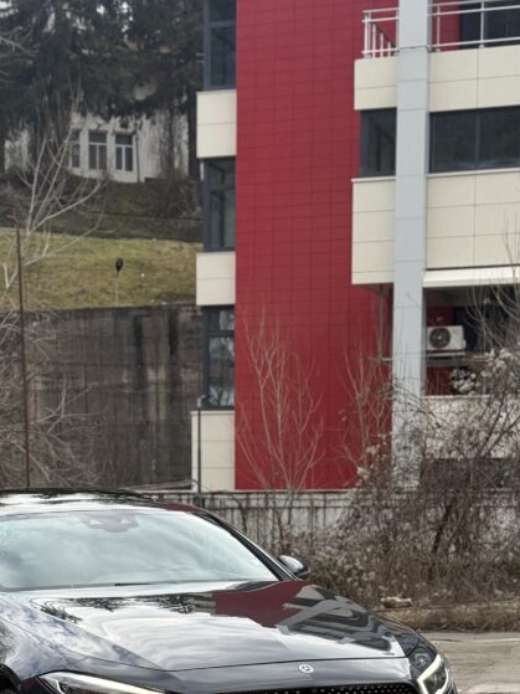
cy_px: 591
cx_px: 138
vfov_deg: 21.9
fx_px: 1763
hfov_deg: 16.7
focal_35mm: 88
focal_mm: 6.76
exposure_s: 1/1185
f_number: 1.78
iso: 100
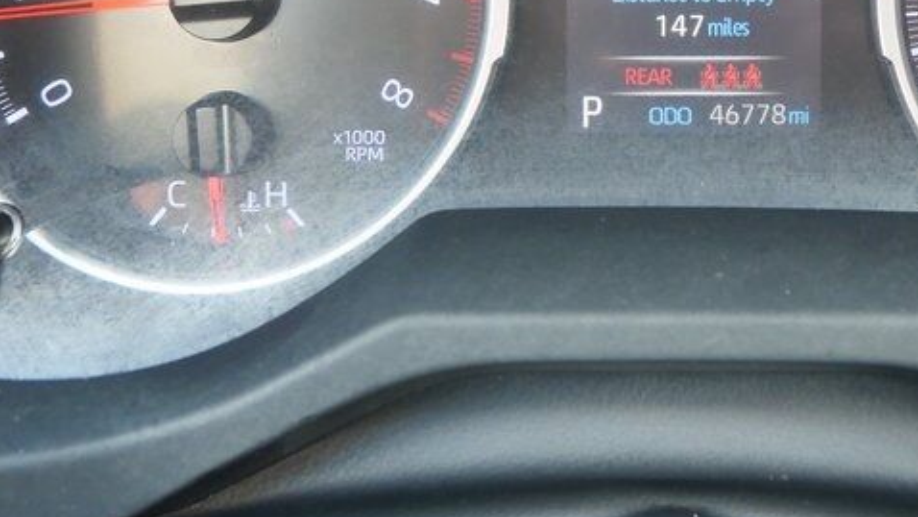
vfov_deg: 20.6
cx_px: 701
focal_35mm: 56
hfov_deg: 36.3
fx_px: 1363
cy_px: -27
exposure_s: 1/60
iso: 800
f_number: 3.5
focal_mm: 12
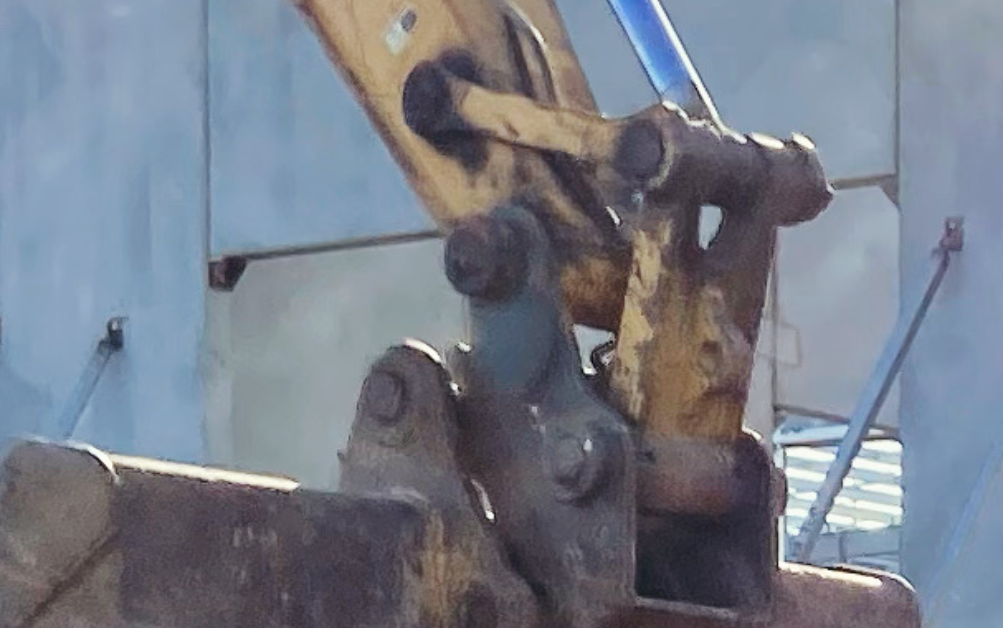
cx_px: 1794
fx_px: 5005
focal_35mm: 183
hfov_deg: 10.7
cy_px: 1448
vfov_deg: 6.8
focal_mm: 4.25
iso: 32
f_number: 1.8
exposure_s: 1/942
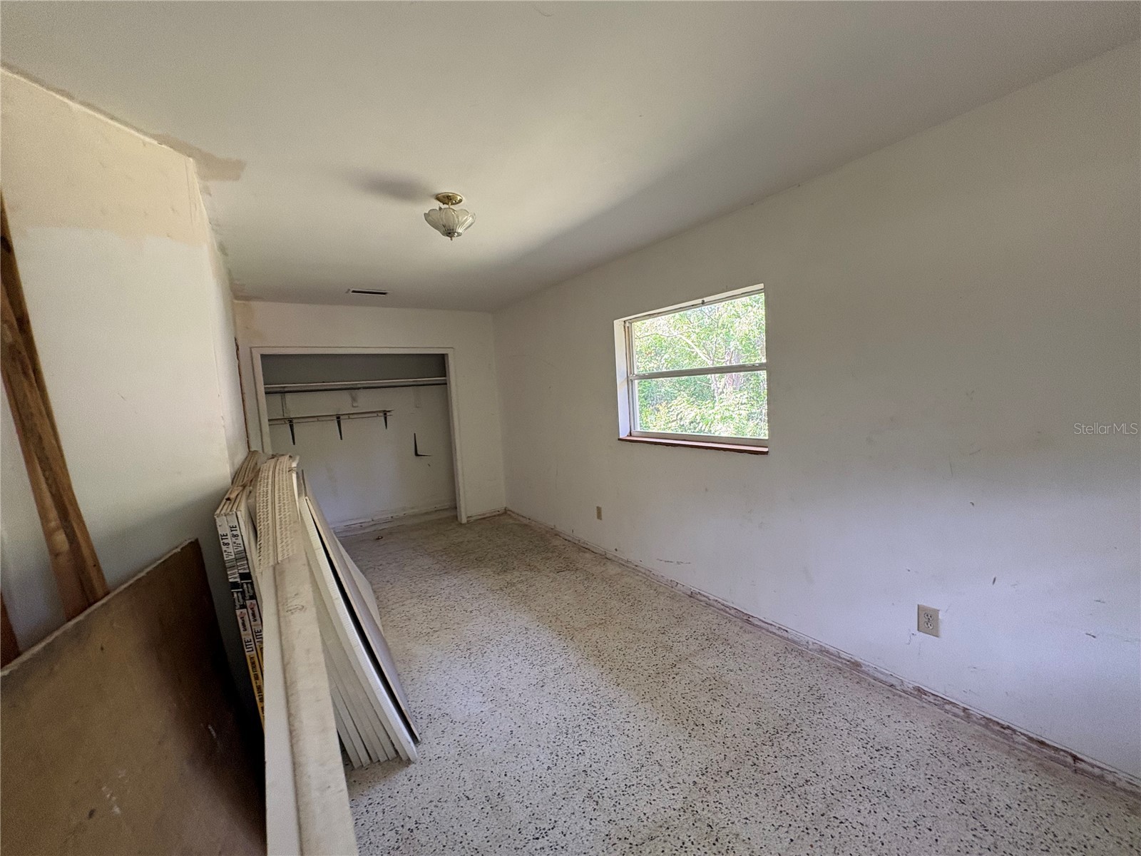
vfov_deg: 85.7
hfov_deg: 102.1
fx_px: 461
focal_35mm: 14
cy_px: 428
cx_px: 570
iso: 160
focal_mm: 2.22
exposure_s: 1/99
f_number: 2.2
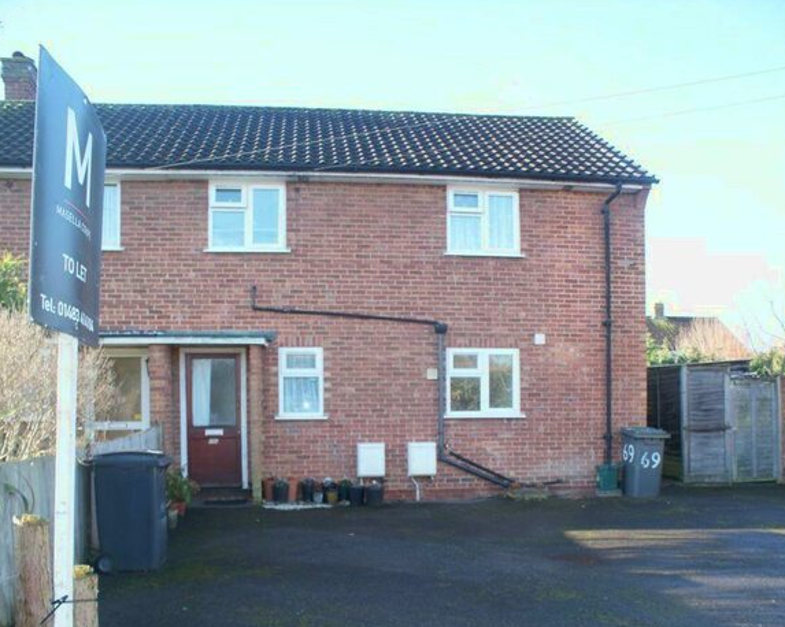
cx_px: 408
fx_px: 720
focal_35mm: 31
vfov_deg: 47.1
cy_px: 316
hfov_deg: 57.2
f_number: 4
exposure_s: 1/160
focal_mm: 18
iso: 125
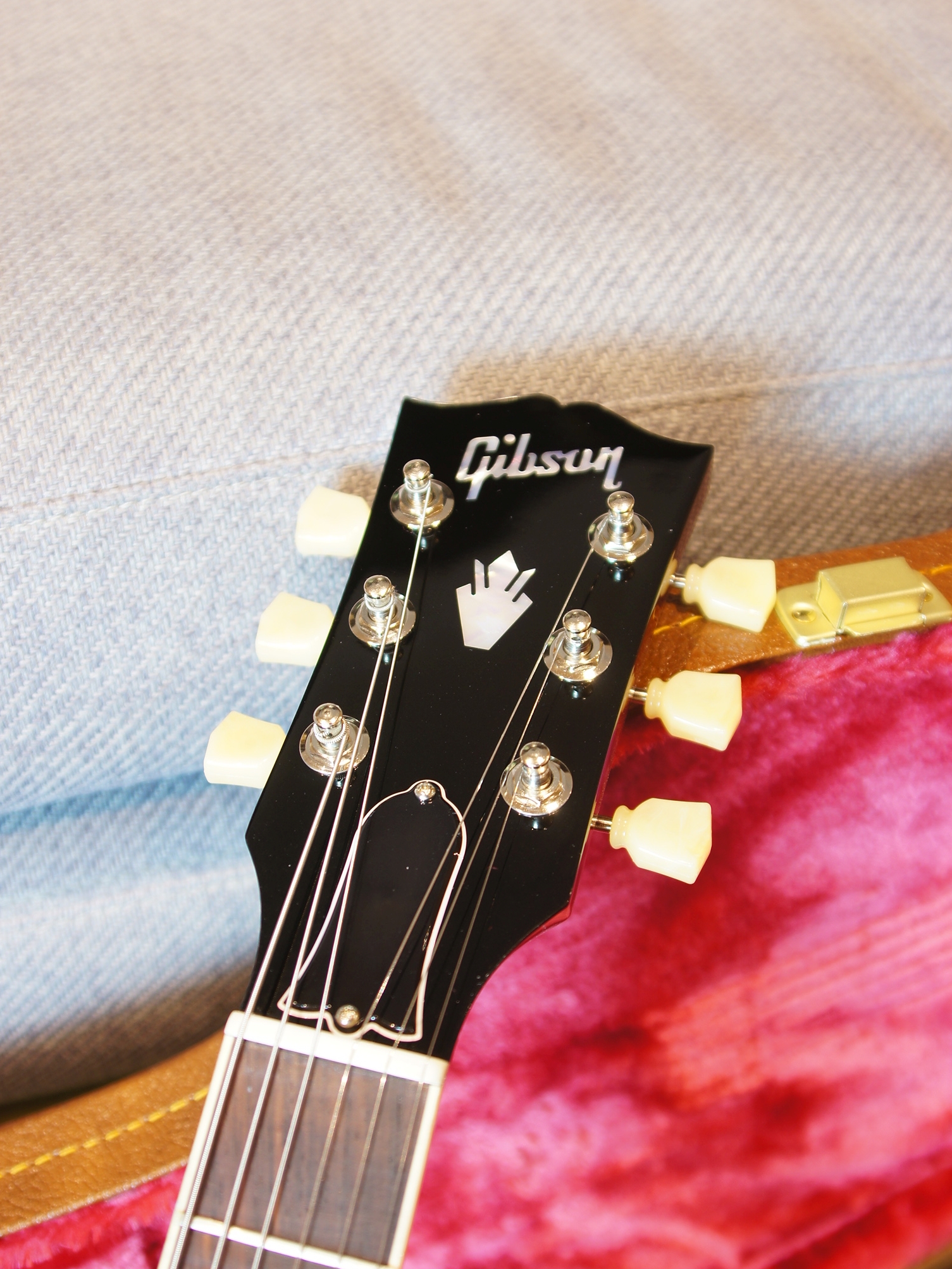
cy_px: 687
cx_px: 477
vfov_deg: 41.2
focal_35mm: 46
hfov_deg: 31.5
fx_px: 1686
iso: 100
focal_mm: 28
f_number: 4.5
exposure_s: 1/4
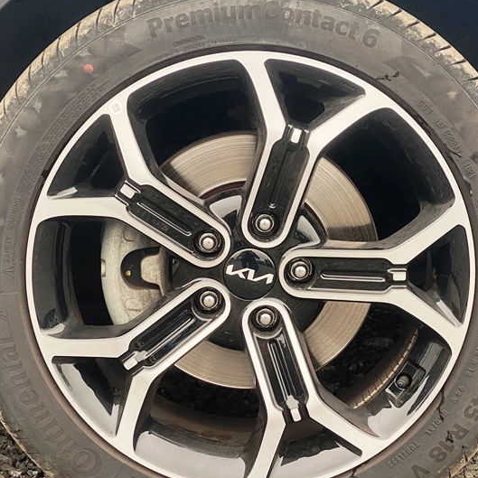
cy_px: 243
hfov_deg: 19.5
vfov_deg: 19.5
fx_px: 1390
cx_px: 230
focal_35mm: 89
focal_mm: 6
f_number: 2
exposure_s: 1/122
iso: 64
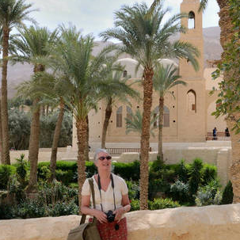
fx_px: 416
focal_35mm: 53
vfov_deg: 32.1
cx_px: 171
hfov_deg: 31.8
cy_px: 139
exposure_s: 1/100
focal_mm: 18
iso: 100
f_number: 13
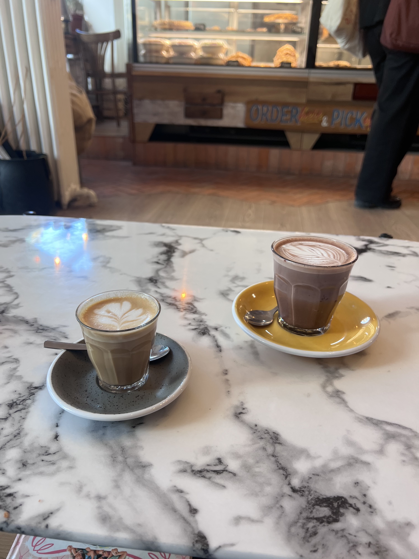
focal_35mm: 26
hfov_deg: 53.1
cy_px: 280
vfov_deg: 67.3
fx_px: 420
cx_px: 210
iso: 80
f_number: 1.5
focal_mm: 5.7
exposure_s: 1/100
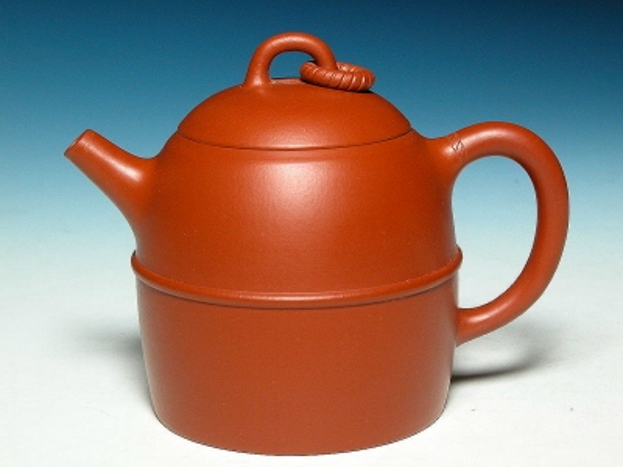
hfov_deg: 20.0
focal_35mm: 98
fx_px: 1764
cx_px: 312
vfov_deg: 15.1
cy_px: 234
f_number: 7.3
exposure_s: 1/4.1
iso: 234
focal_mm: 25.4
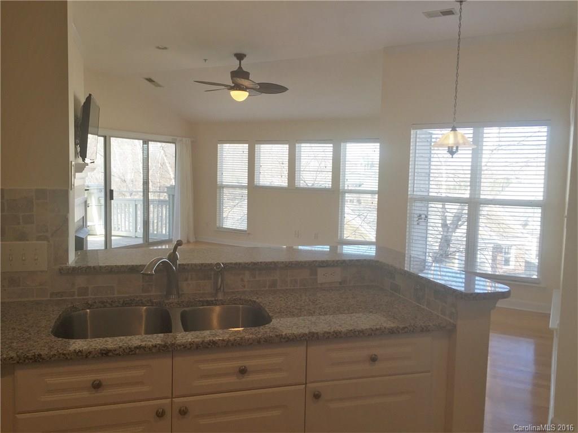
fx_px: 484
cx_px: 289
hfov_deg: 61.7
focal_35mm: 29
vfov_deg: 48.2
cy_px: 216
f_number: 2.2
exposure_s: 1/120
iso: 32
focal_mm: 4.15
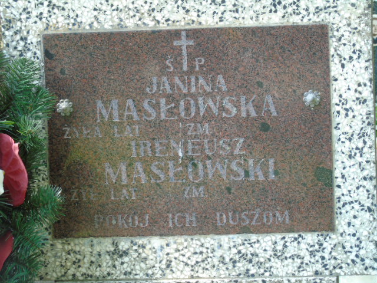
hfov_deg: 12.2
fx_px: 1764
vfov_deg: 9.2
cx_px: 188
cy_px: 142
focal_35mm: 162
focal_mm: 29
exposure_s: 1/125
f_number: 4.9
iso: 250
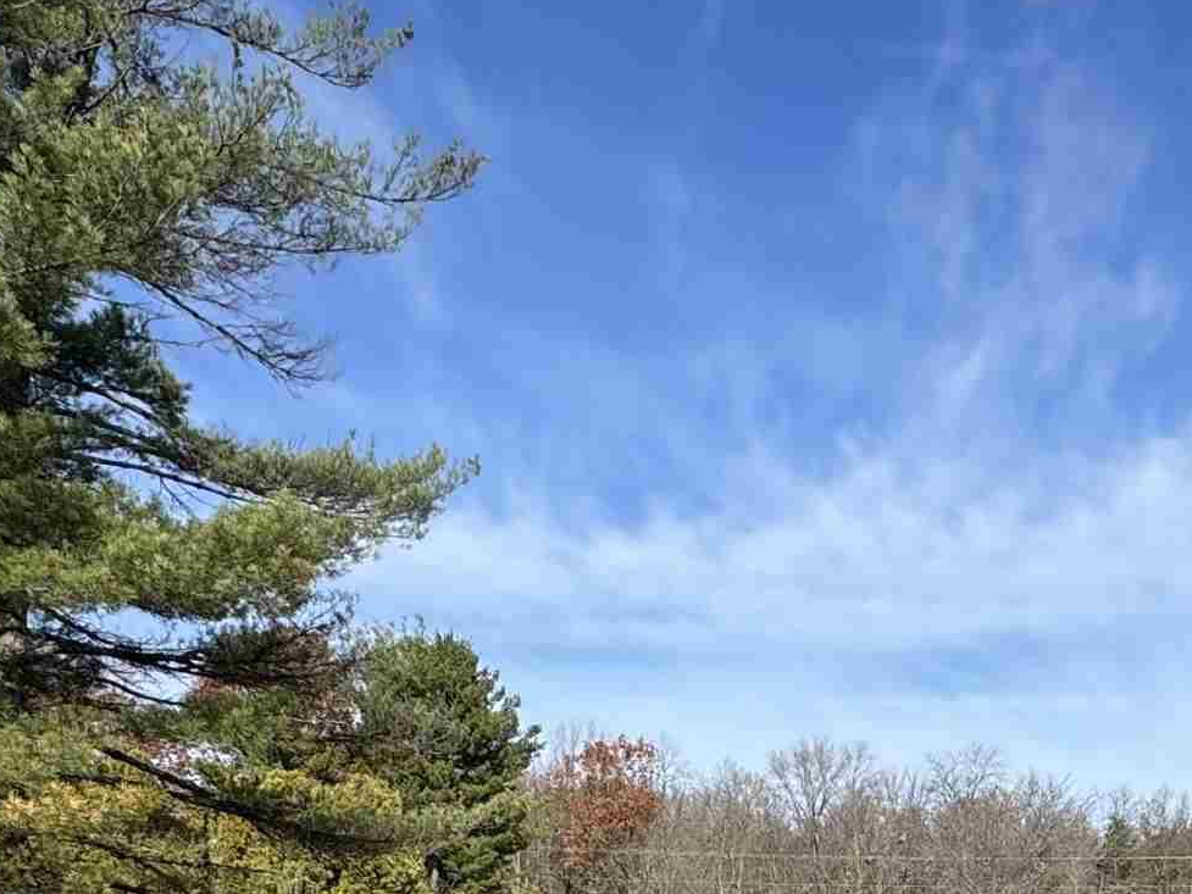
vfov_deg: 28.7
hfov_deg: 41.4
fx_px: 1515
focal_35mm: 44
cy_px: 1062
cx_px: 921
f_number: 2.2
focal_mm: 2.22
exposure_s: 1/1748
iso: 50
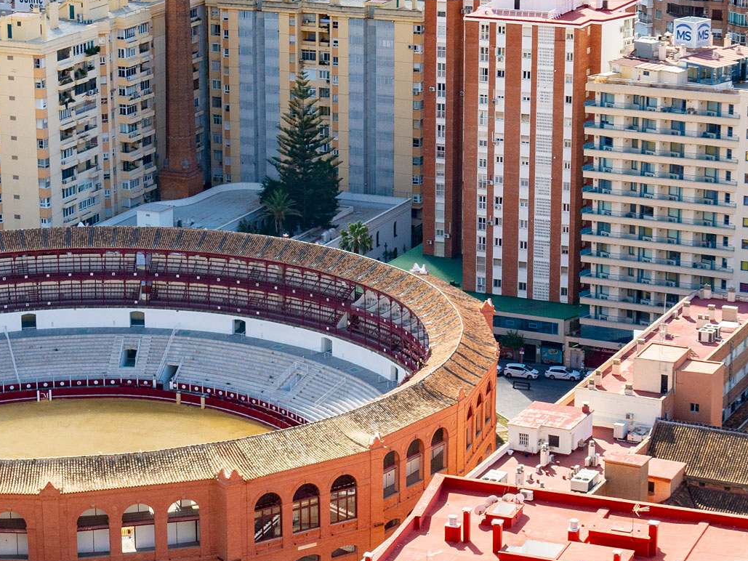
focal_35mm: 113
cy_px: 281
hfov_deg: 17.4
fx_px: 2442
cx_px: 240
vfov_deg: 13.1
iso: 125
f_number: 4
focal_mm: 20.43
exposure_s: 1/1000
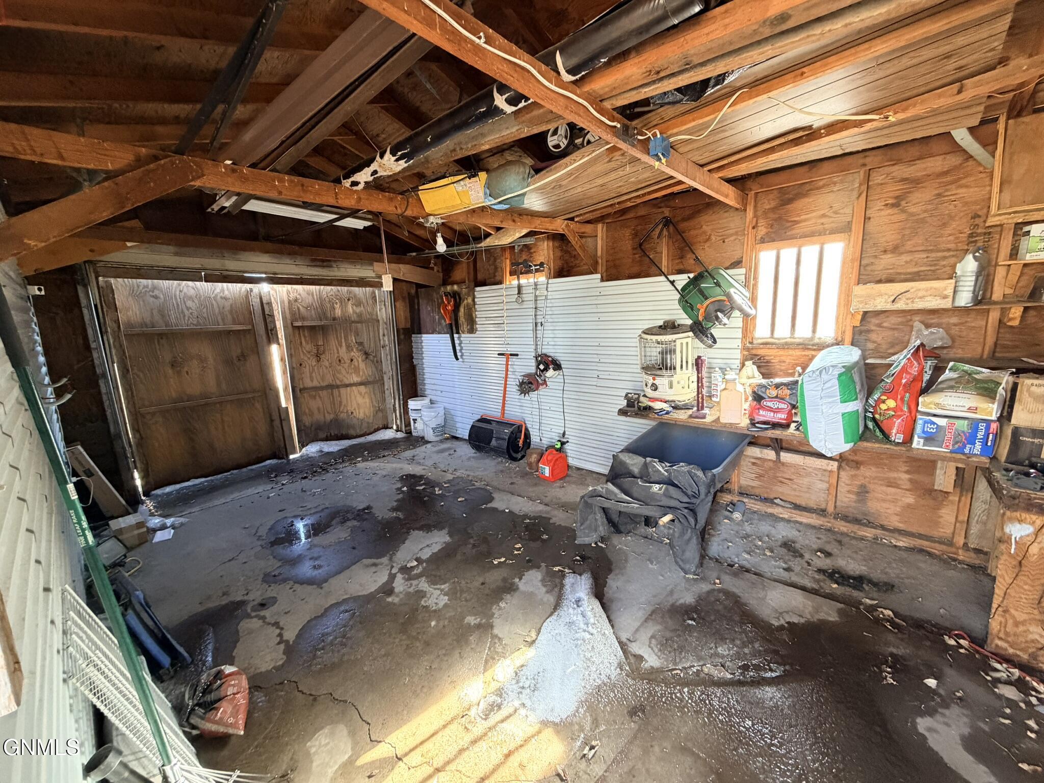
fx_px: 422
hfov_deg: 102.1
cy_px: 392
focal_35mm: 14
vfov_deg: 85.7
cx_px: 522
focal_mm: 2.22
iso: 400
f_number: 2.2
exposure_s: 1/60
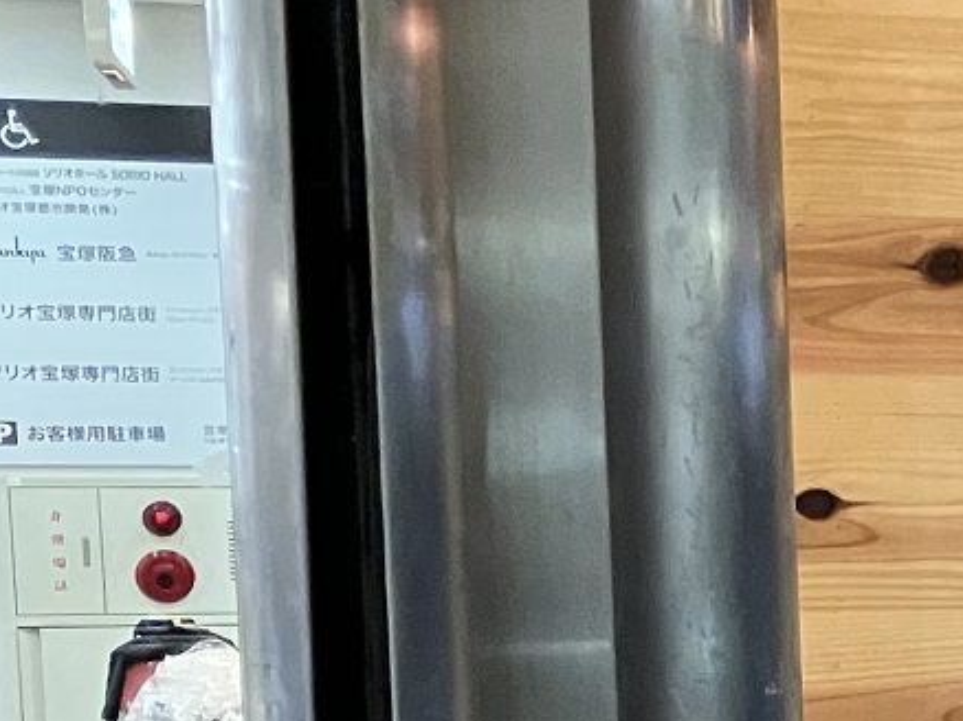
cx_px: 2001
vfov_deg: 11.3
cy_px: 941
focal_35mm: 128
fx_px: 3559
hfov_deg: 13.1
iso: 320
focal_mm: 3.99
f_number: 1.8
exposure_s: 1/60
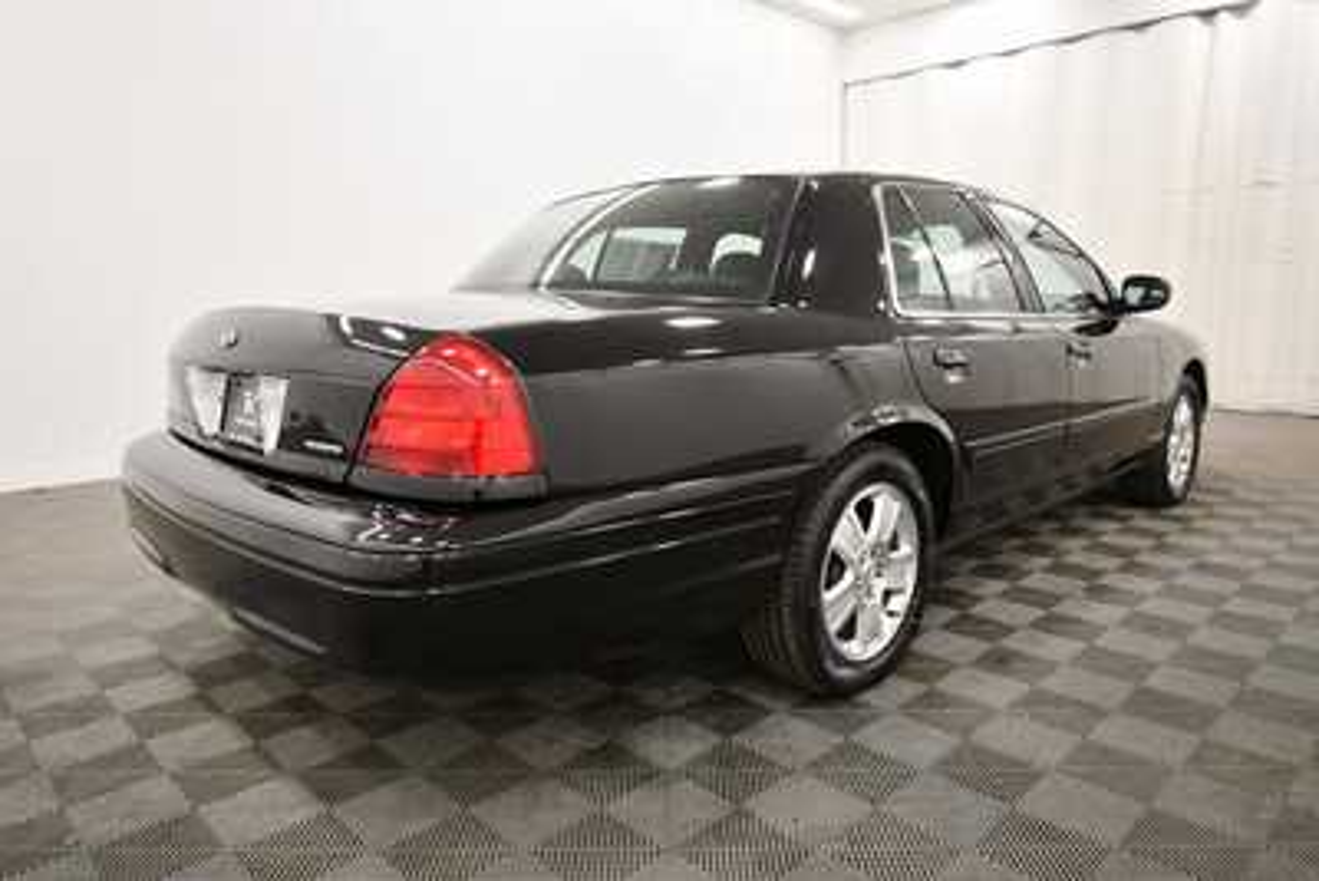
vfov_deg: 57.3
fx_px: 806
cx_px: 660
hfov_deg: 78.6
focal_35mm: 22
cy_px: 440
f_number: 5.3
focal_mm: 15
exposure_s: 1/125
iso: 1100
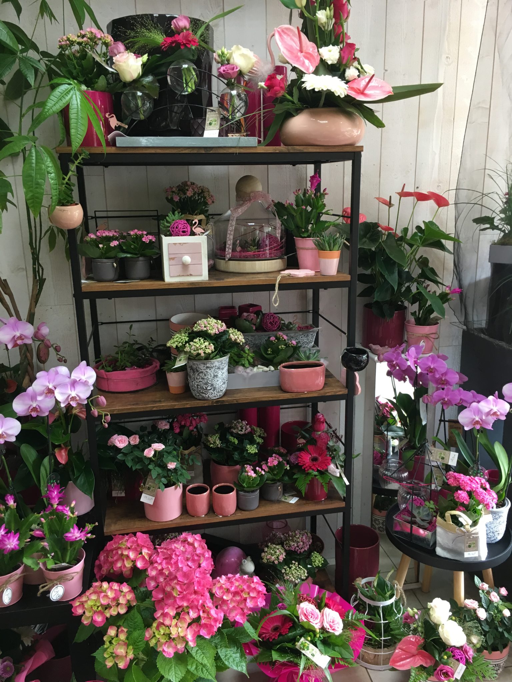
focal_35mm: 29
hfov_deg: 48.2
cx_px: 256
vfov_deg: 61.7
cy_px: 341
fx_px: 572
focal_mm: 4.15
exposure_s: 1/33
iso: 50
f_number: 2.2
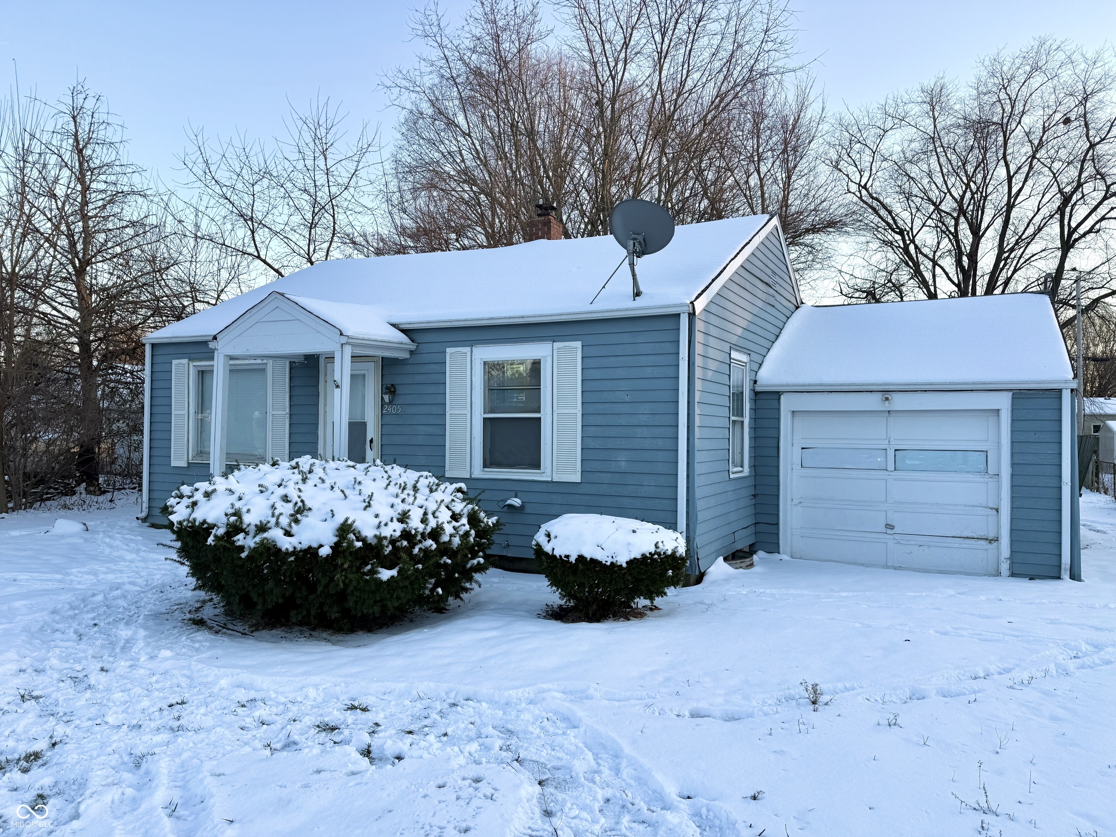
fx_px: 774
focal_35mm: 24
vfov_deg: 56.8
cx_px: 558
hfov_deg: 71.6
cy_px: 418
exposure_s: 1/858
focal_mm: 6.76
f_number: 1.78
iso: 80
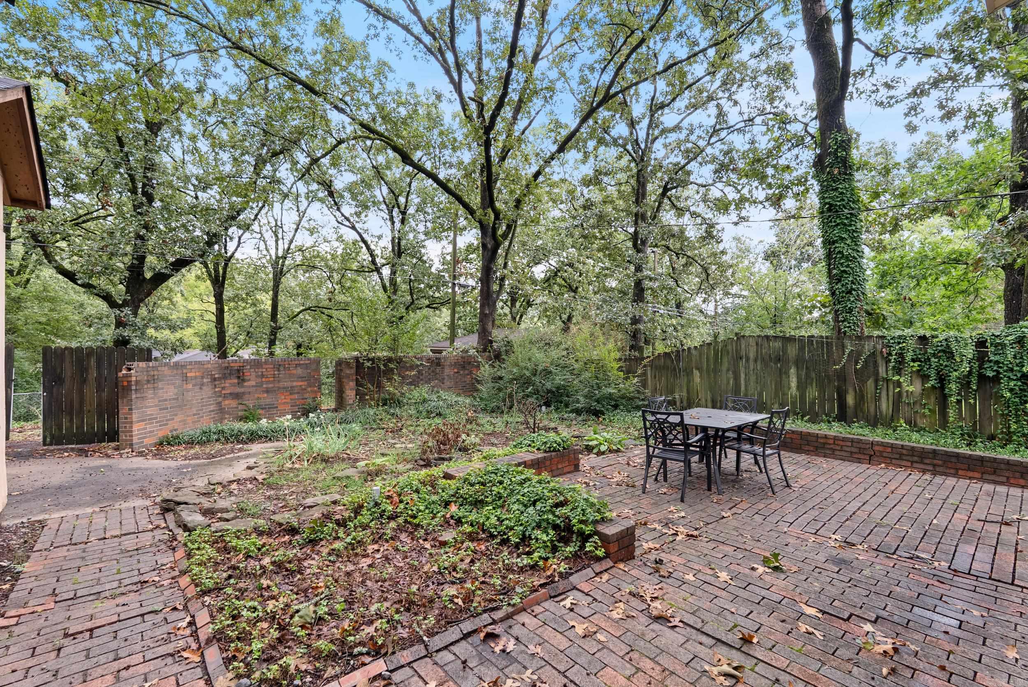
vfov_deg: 73.8
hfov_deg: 96.7
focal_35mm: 16
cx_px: 514
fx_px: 457
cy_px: 344
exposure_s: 1/2
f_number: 9
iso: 640
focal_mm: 16
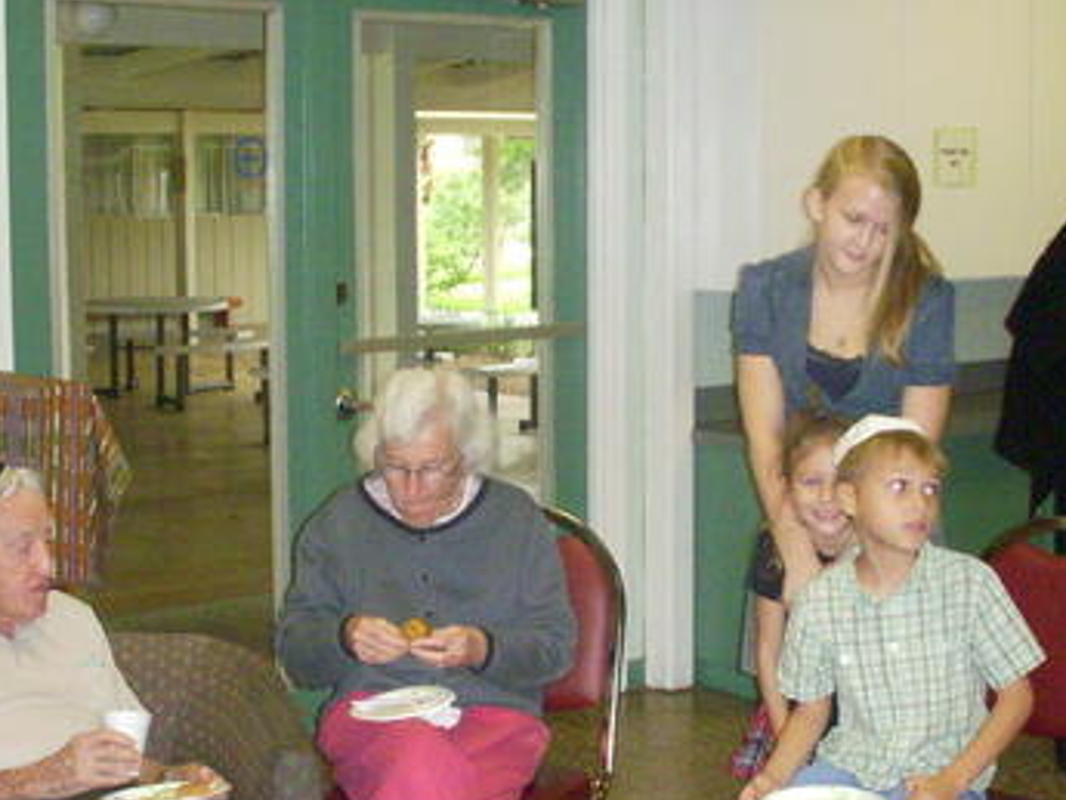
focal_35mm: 66
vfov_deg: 22.2
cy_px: 473
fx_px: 2033
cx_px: 670
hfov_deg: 29.3
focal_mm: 6.3
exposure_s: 1/250
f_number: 3.3
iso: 800
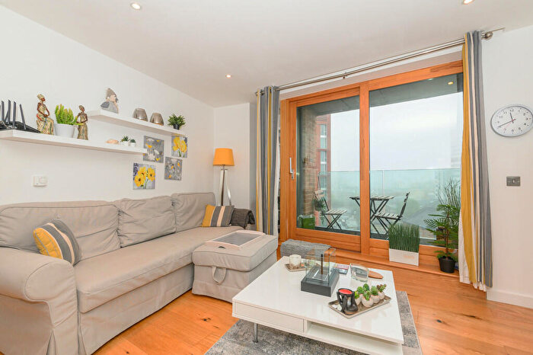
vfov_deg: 73.7
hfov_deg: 96.8
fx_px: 237
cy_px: 178
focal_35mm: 16
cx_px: 266
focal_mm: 16
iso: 500
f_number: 8
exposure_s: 1/40
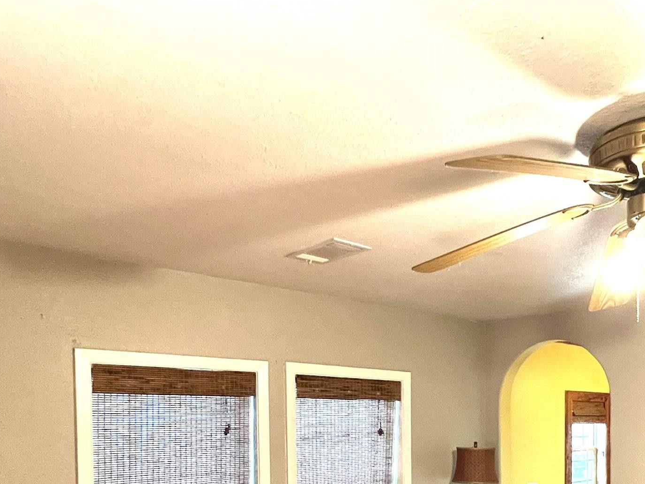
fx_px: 540
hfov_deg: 60.5
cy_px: 432
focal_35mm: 29
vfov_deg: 44.1
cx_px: 420
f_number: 1.8
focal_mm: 1.57
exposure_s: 1/60
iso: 800
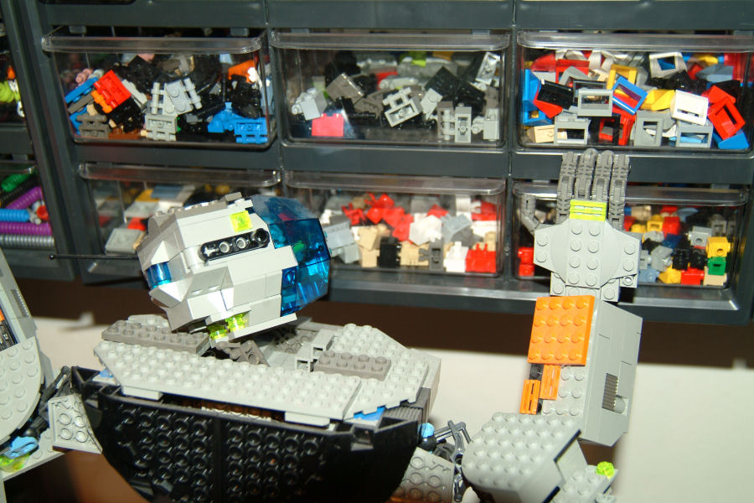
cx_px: 377
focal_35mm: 44
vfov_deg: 30.8
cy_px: 252
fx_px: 911
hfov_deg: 45.0
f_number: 3.8
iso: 200
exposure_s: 1/60
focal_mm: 29
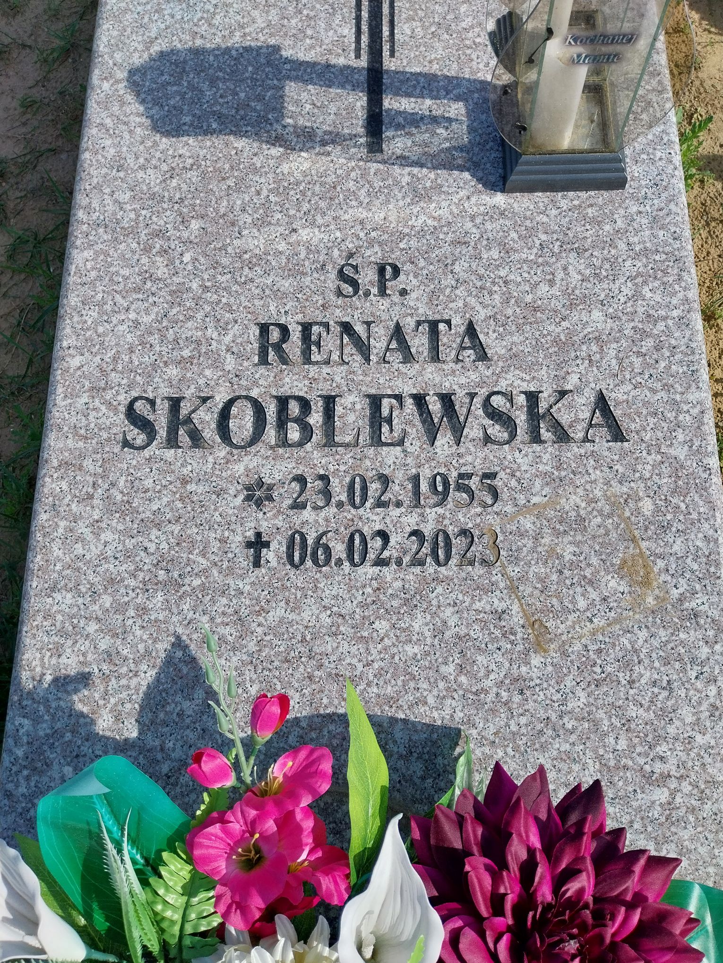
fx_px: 724
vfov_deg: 67.3
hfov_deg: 53.1
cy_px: 482
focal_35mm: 26
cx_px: 362
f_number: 1.8
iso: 25
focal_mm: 4
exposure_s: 1/1245
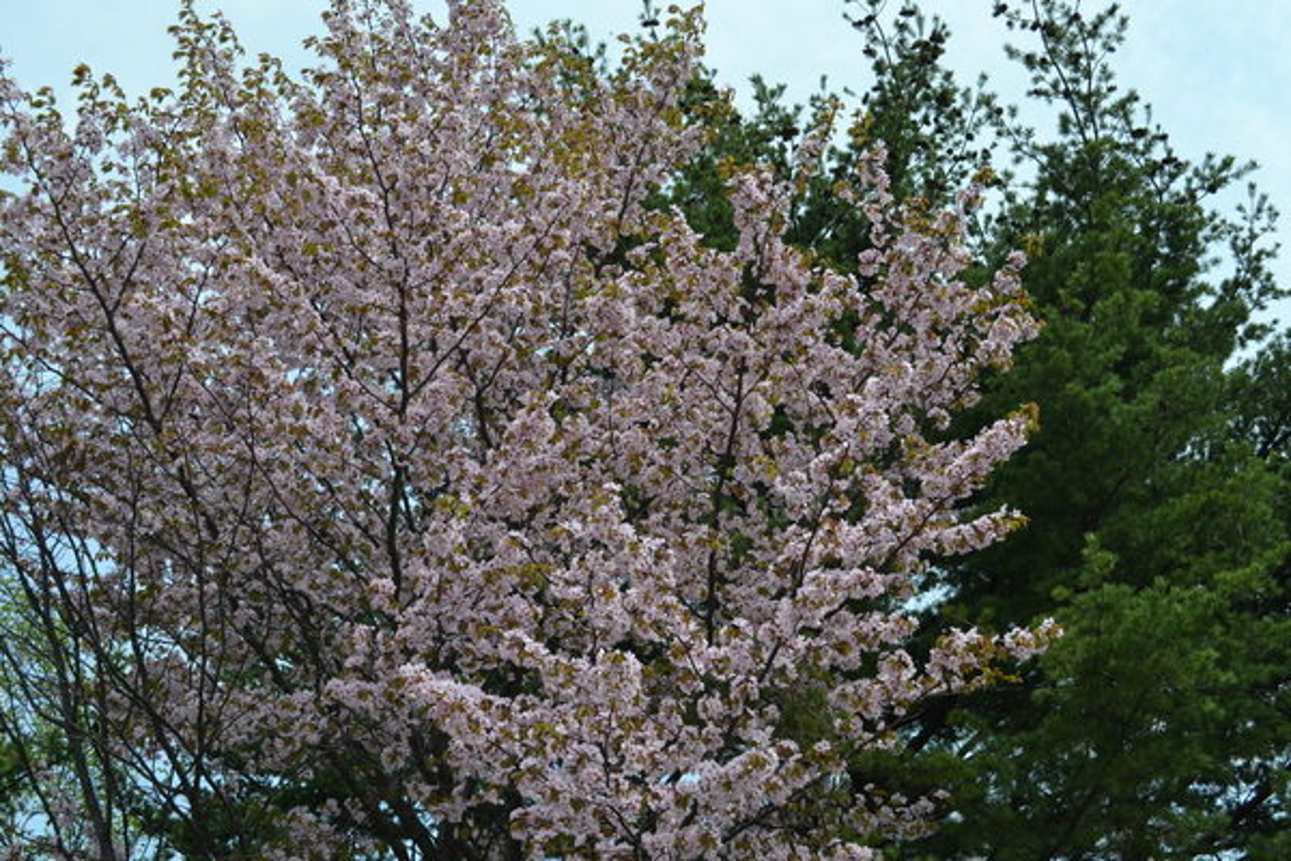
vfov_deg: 29.9
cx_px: 646
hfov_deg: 43.6
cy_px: 430
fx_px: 1614
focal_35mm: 45
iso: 400
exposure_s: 1/800
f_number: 8
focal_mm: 30
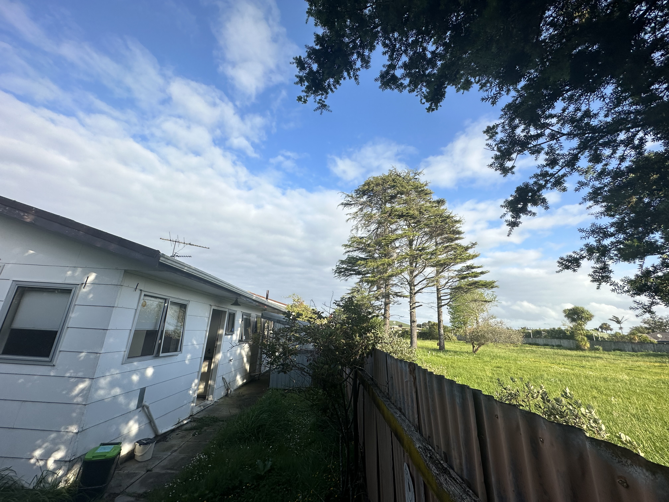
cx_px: 334
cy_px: 251
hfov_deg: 102.1
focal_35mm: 14
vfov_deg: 85.7
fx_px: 271
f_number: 2.2
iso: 50
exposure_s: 1/1182
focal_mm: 2.22
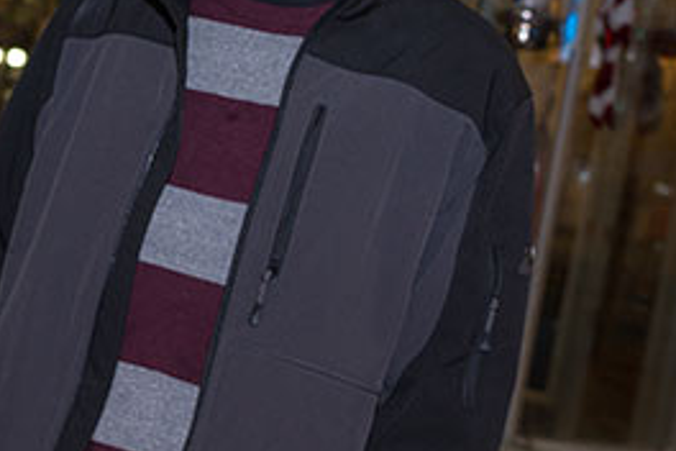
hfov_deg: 24.9
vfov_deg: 17.6
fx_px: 1446
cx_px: -23
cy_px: 94
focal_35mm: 77
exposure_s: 1/60
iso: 200
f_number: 4
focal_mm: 35
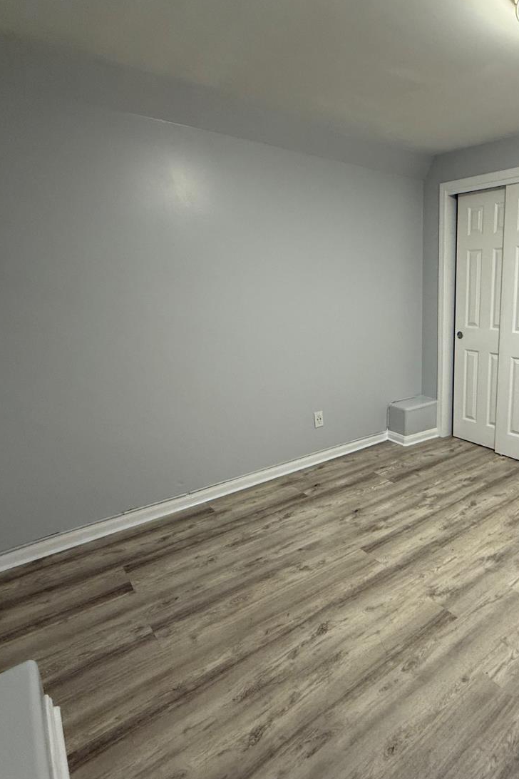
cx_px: 424
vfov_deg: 84.0
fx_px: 432
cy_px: 386
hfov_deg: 56.8
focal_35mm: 20
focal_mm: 2.22
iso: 320
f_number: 2.2
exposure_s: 1/60
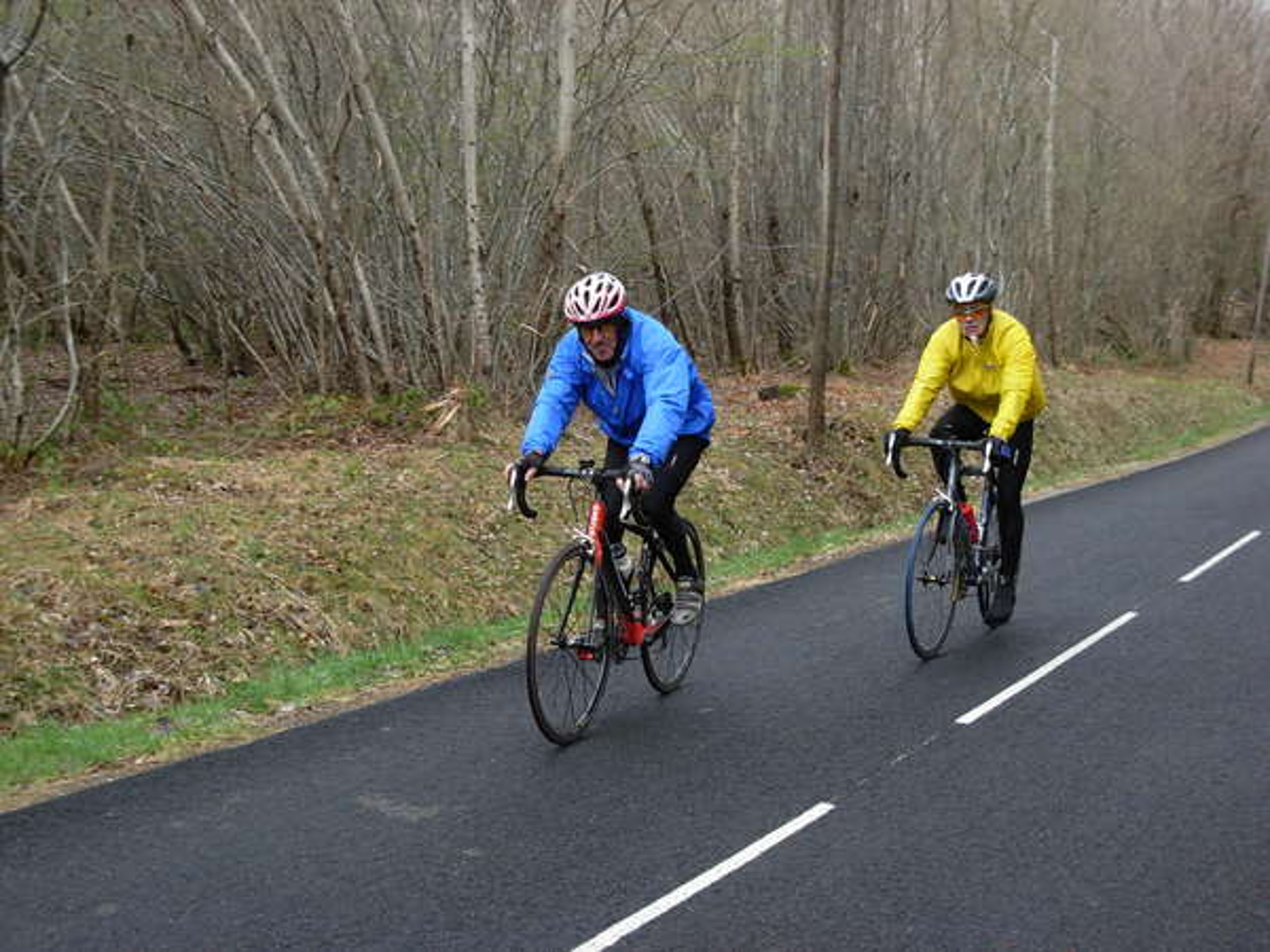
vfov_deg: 25.2
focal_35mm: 58
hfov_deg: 33.2
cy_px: 476
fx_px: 2128
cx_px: 635
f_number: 3.3
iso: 79
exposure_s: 1/222
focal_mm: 9.5
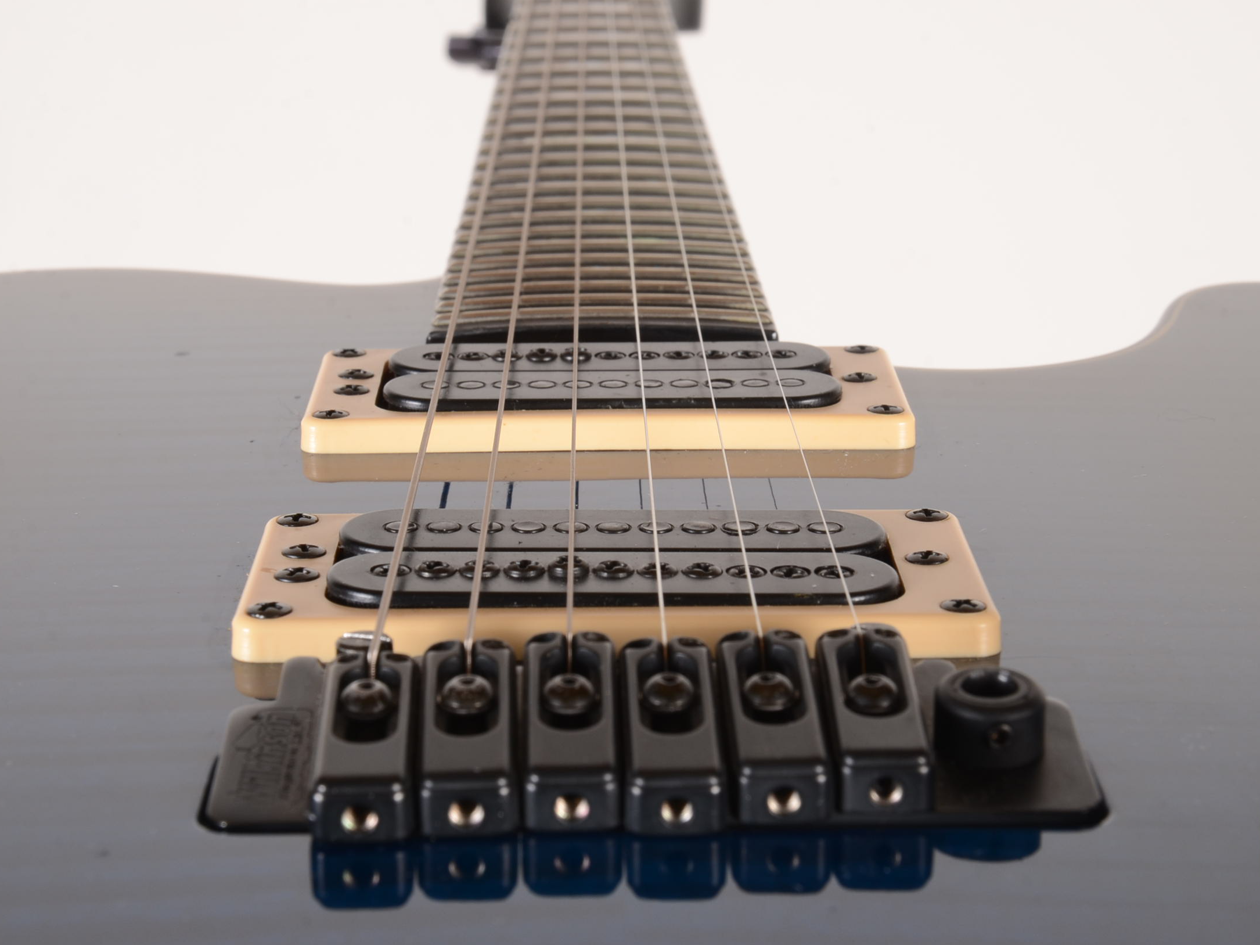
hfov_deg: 23.0
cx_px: 653
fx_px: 3094
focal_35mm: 85
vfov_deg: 17.4
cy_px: 473
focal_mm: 52
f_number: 16
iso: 250
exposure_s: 1/60
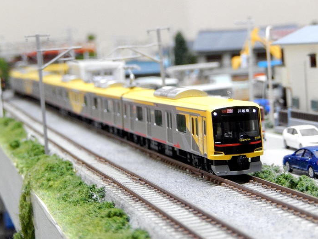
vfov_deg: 15.4
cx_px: 159
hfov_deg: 20.4
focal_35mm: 96
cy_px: 119
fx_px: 882
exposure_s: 1/6
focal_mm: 17
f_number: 5.2
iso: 800
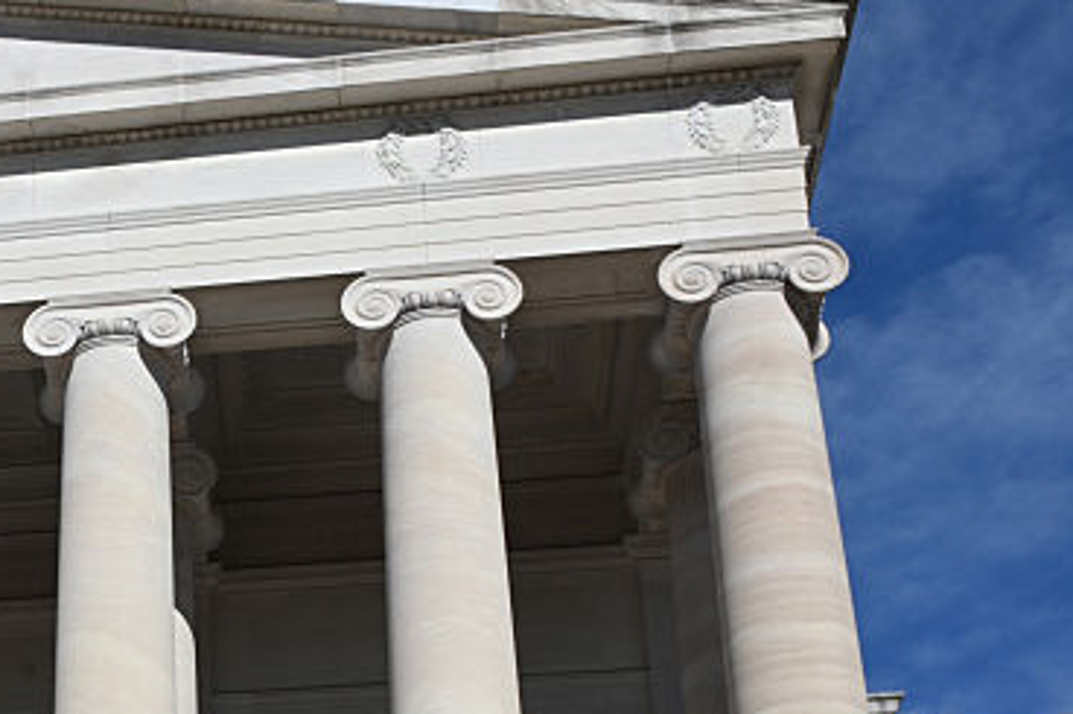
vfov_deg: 16.7
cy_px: 867
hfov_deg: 24.5
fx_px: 2324
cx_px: -61
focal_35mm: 78
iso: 100
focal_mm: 28
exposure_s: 1/200
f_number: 13
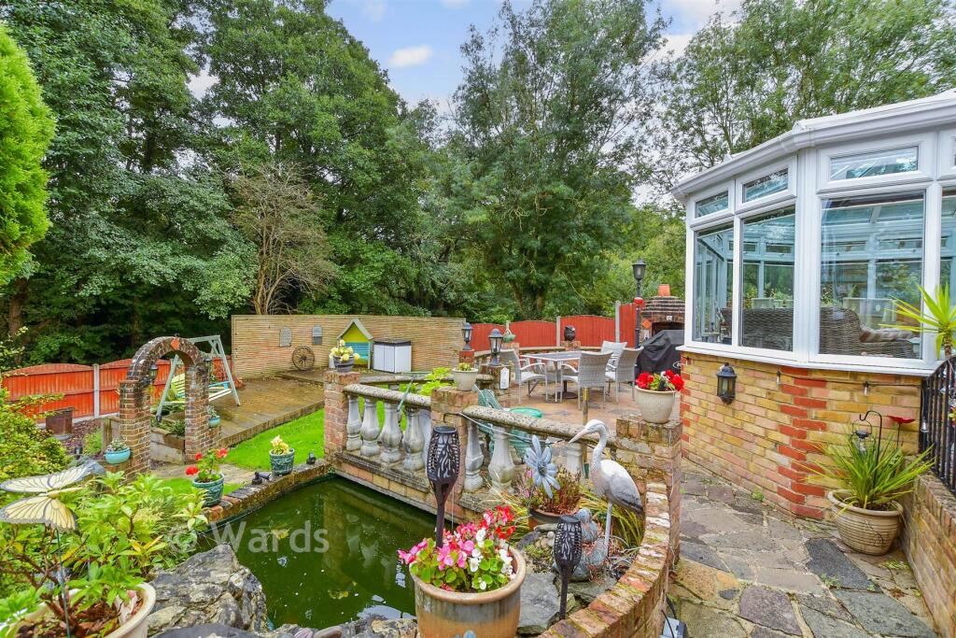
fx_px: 398
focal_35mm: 15
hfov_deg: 100.4
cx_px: 478
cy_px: 319
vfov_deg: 77.3
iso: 320
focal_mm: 10
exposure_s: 1/80
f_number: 8
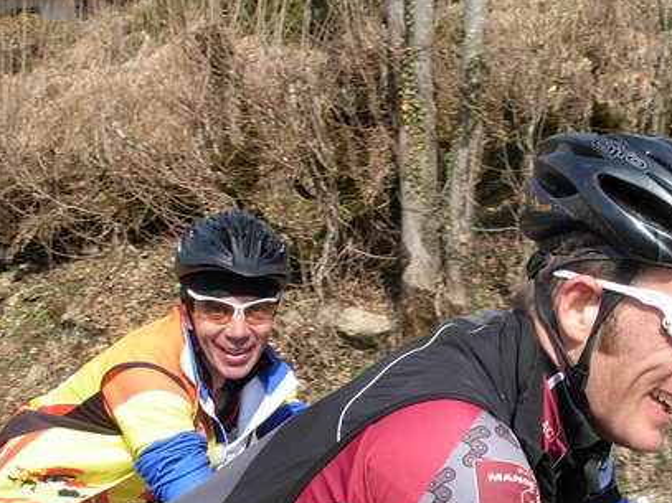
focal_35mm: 56
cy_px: 312
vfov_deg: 26.0
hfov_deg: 34.0
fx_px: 1087
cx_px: 464
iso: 79
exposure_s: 1/362
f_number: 4.9
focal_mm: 6.3
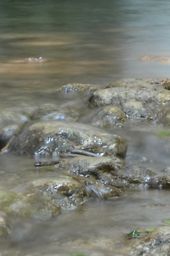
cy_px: -295
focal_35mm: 217
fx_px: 1542
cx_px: 248
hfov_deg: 6.2
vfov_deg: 8.8
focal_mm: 24
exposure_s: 1.3
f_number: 25
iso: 100
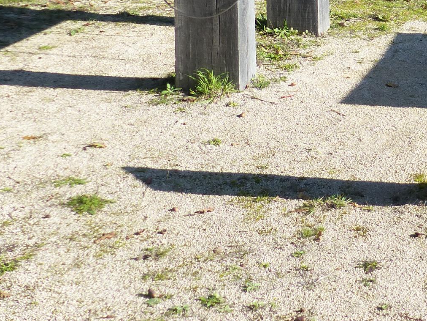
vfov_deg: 16.5
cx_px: 503
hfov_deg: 21.3
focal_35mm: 86
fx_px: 1061
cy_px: -65
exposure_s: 1/500
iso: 160
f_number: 4
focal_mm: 6.2
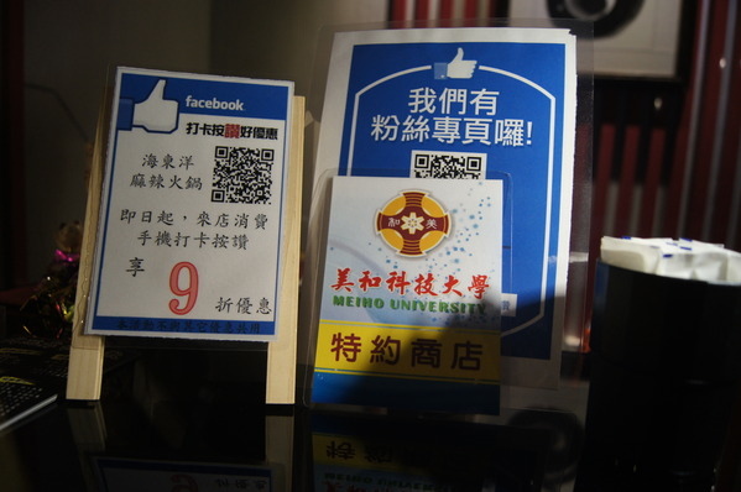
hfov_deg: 67.4
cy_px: 246
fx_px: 555
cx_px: 370
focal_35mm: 27
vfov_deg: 47.8
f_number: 3.5
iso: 500
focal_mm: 18
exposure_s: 1/30
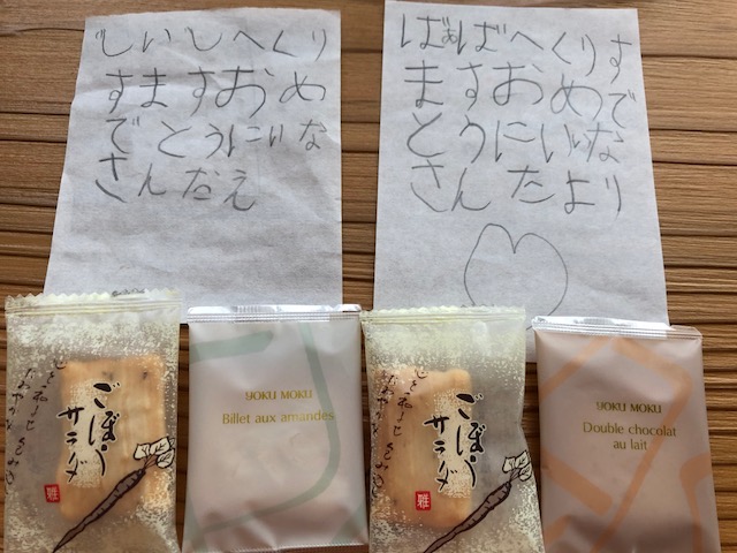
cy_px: 276
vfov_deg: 48.2
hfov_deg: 61.7
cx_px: 368
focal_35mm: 29
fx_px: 617
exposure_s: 1/41
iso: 32
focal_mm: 3.99
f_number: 1.8
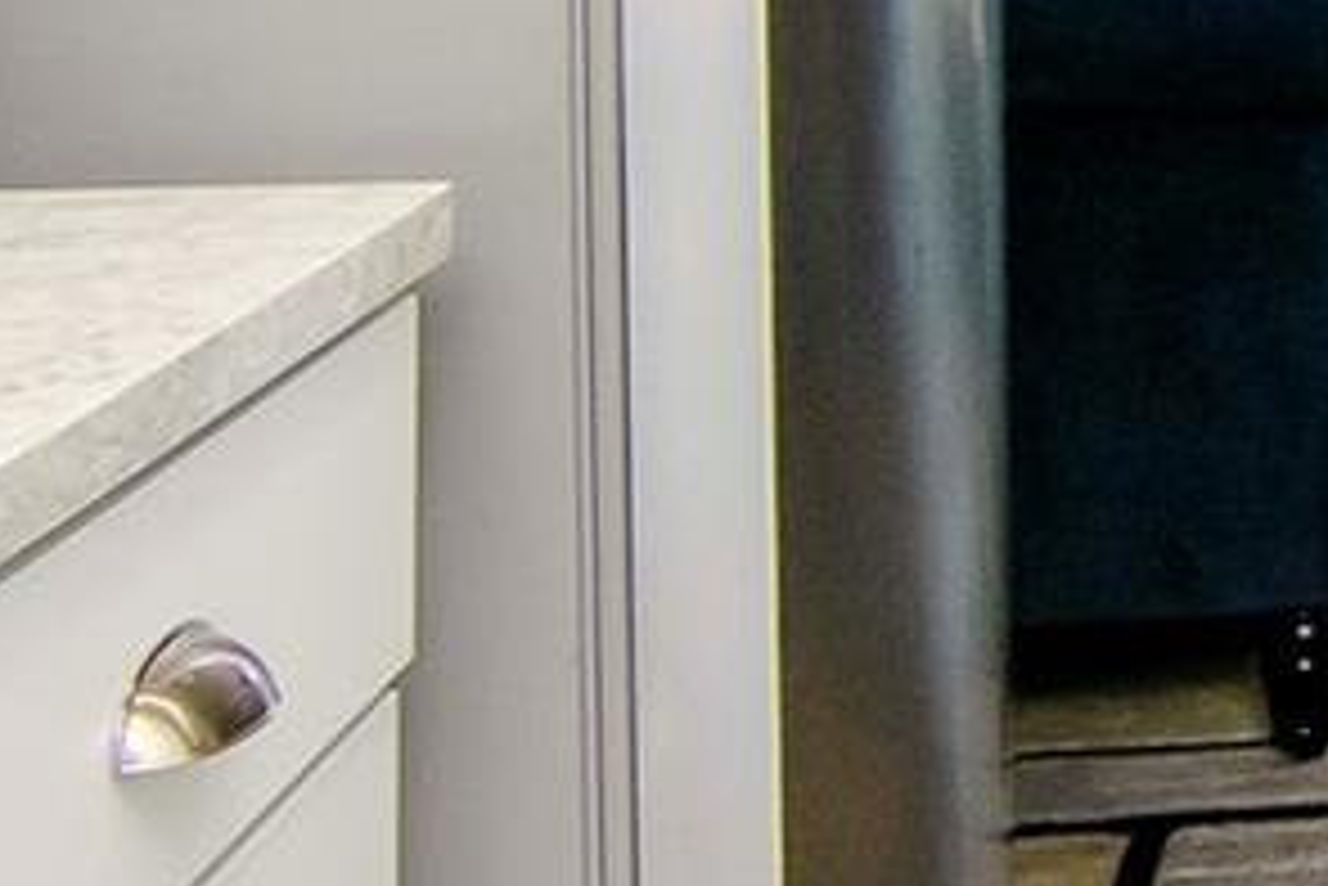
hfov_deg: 15.9
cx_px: 2498
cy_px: -490
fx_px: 3901
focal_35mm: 106
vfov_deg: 12.3
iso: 1000
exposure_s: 1/60
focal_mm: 13
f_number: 8
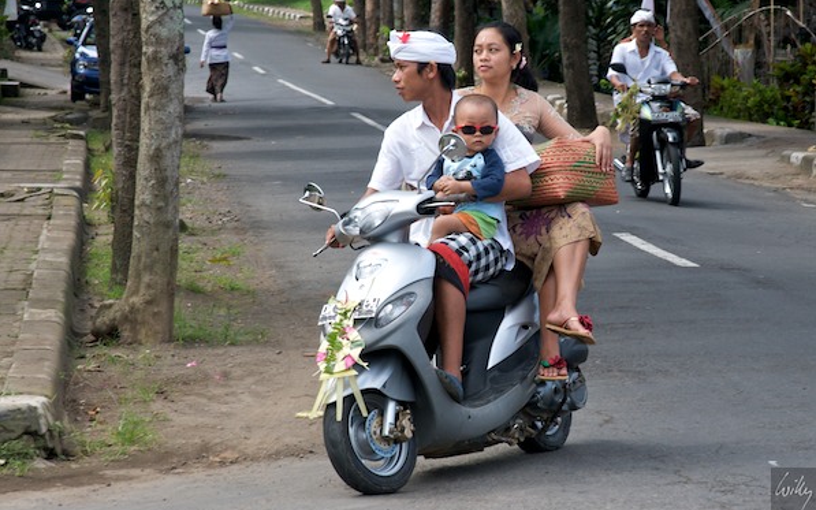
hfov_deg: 16.0
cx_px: 409
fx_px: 2902
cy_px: 246
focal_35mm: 131
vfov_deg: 10.0
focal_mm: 85
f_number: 9
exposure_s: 1/320
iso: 320
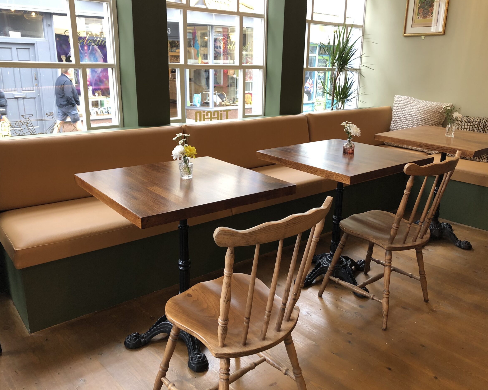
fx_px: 433
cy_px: 192
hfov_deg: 58.8
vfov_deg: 48.5
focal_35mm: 30
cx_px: 250
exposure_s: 1/33
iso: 32
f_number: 1.8
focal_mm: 3.99
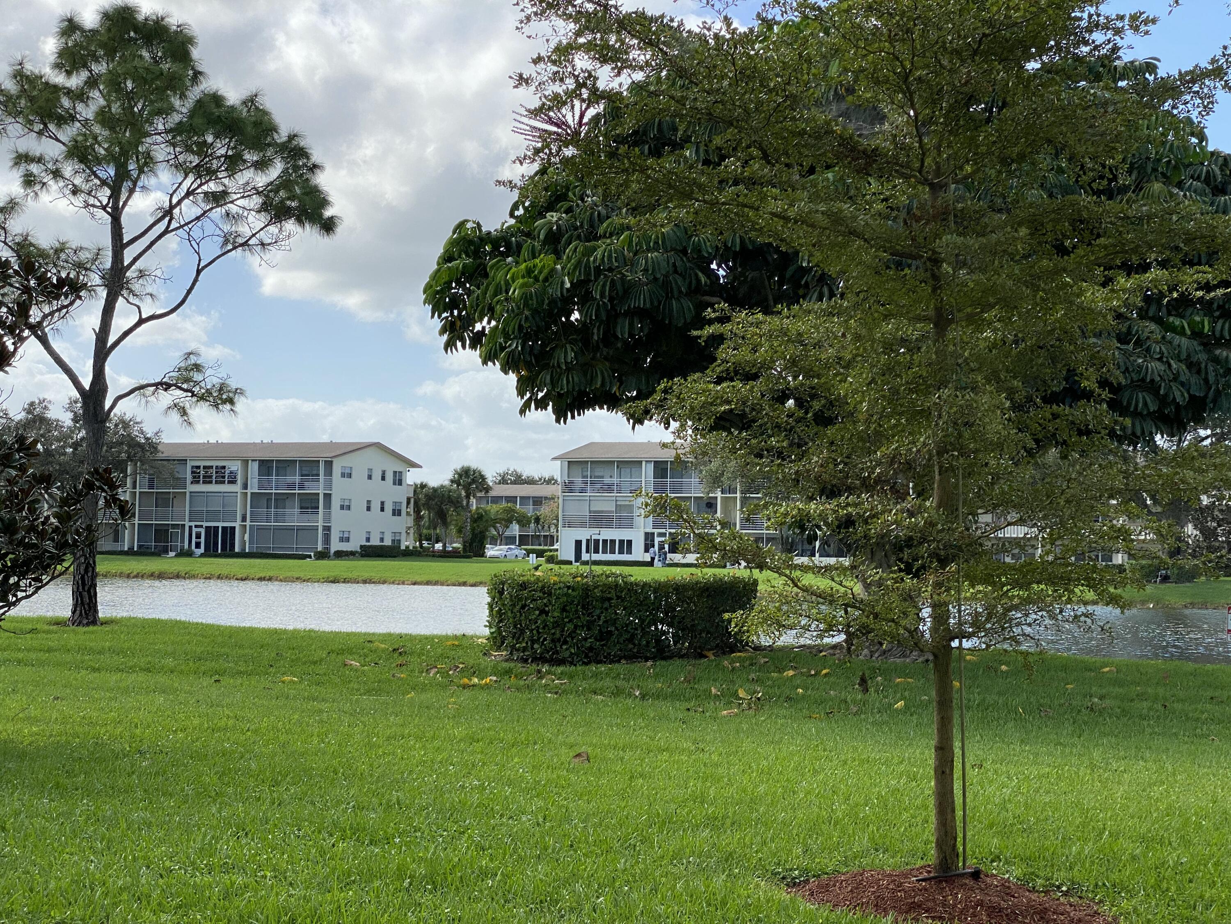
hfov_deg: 36.8
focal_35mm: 52
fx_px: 1849
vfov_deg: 28.0
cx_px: 616
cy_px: 462
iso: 20
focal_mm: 6
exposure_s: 1/1916
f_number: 2
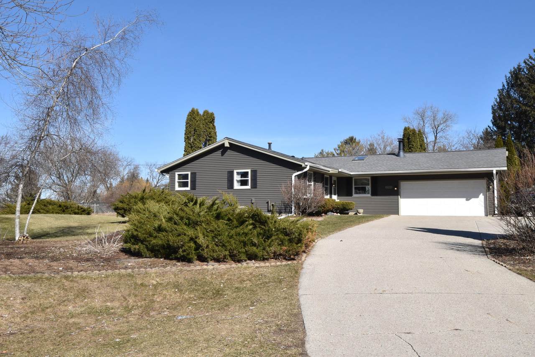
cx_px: 268
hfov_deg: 57.2
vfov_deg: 40.0
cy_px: 178
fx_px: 490
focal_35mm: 33
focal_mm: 22
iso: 800
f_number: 14
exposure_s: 1/800
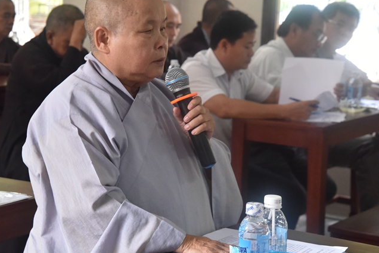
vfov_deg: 12.8
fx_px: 1126
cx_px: 145
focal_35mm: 107
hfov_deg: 19.1
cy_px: 123
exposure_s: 1/80
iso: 5000
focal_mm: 80
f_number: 9
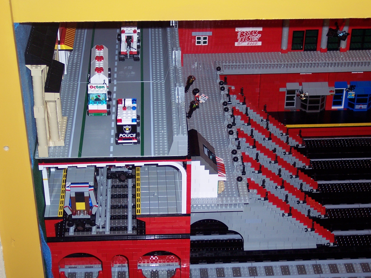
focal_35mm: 74
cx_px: 178
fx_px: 793
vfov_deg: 19.9
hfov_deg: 26.3
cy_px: 149
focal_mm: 13.3
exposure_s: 1/90
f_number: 3.4
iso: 100
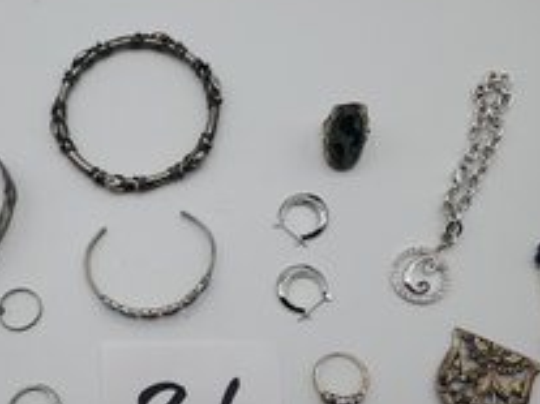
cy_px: 296
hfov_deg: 43.3
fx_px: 670
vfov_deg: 33.0
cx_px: 181
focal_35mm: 43
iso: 50
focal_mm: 4.3
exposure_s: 1/662
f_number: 2.4
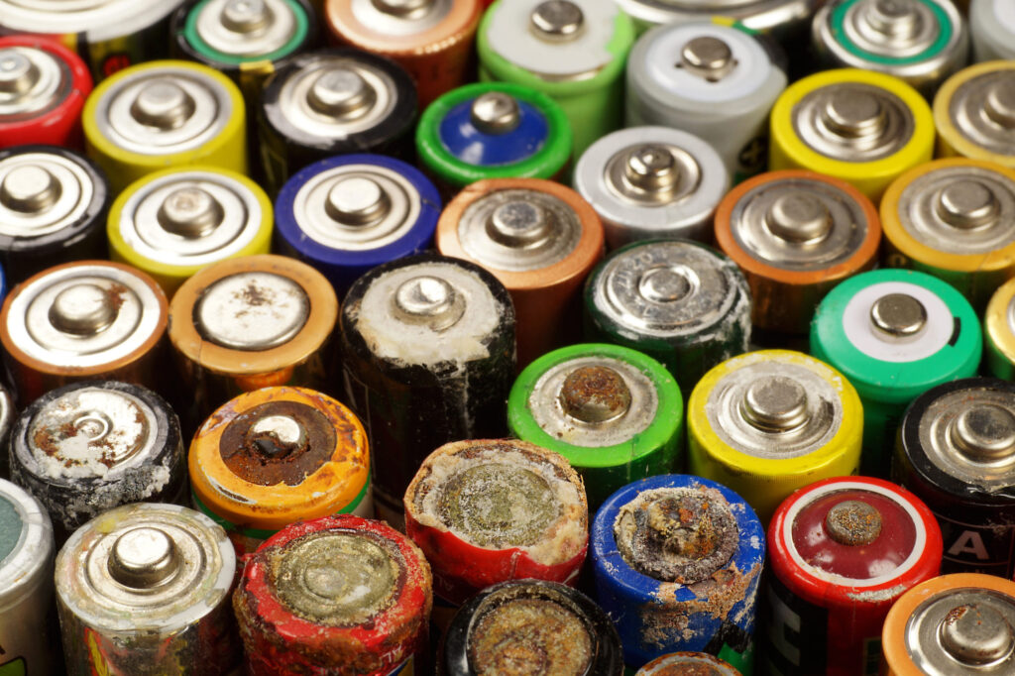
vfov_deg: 13.0
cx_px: 508
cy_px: 338
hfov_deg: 19.5
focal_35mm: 105
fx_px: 2959
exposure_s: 1/15
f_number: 16
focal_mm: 70
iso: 100
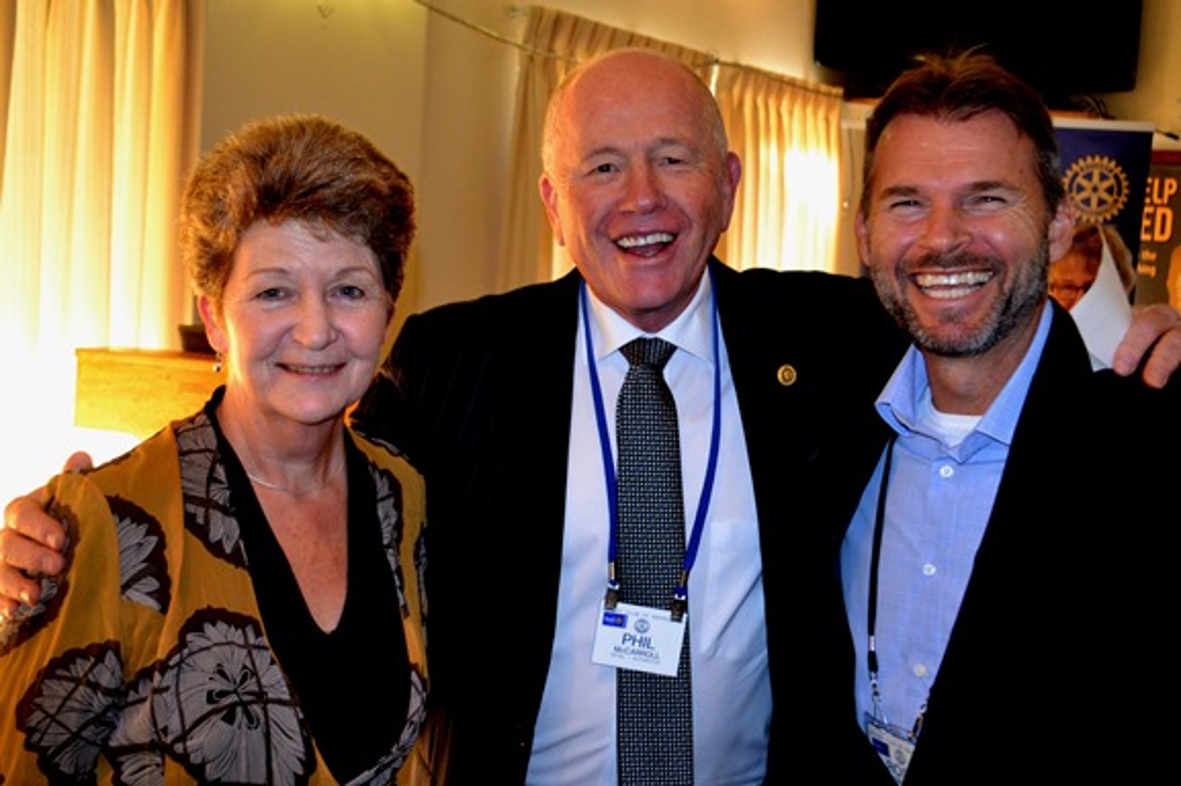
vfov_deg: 34.2
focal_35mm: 39
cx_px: 590
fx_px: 1279
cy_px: 393
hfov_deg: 49.6
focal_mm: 26
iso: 1600
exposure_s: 1/60
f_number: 4.2
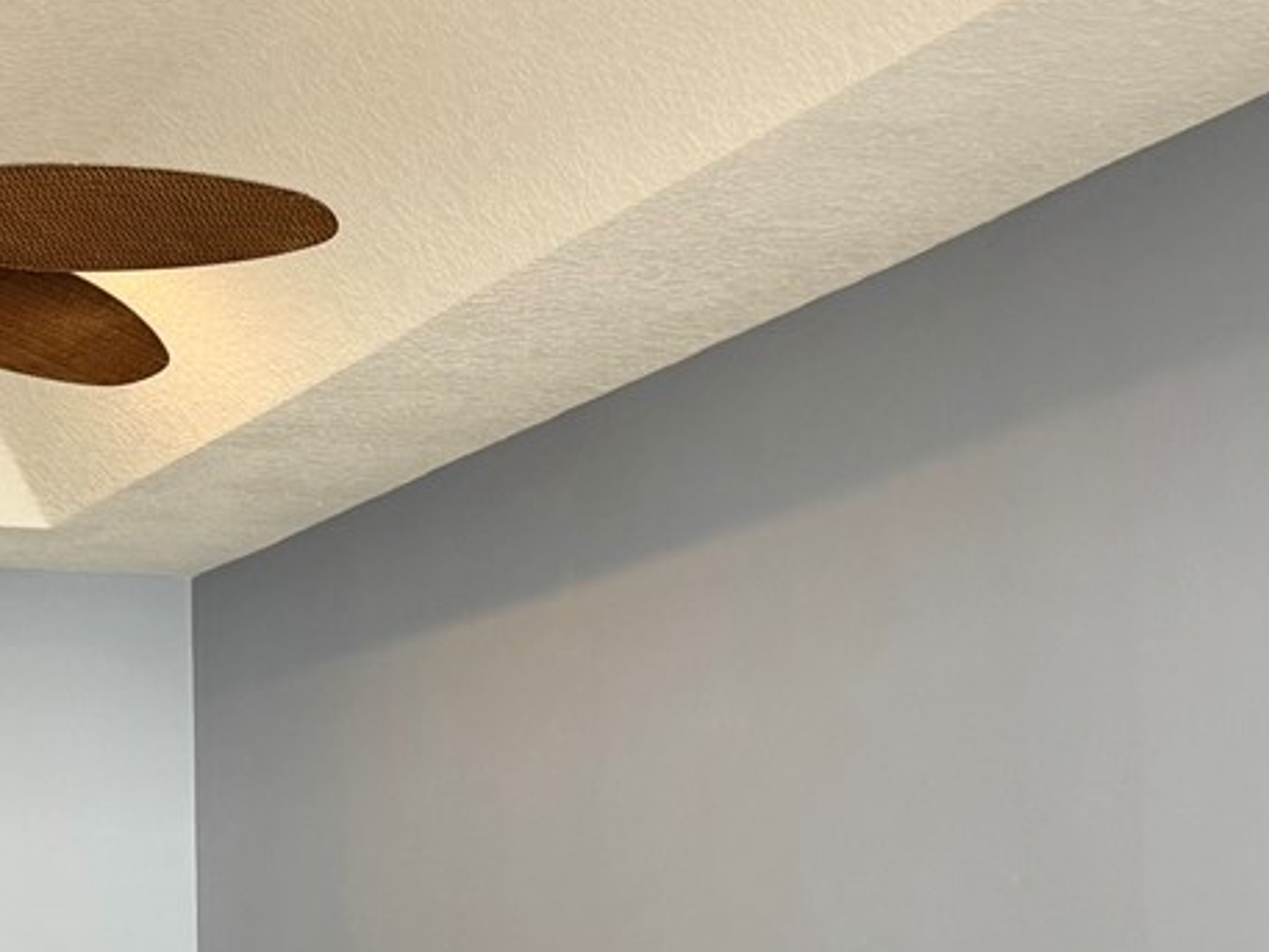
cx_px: 178
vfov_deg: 17.4
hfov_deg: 22.8
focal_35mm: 84
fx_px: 3080
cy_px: 780
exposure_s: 1/60
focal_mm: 6.76
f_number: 1.78
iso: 125
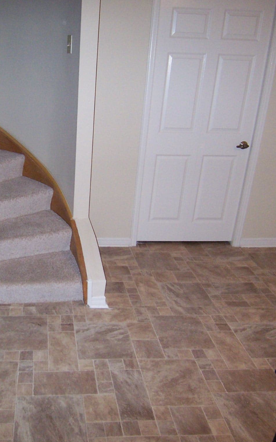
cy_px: 221
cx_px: 55
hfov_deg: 37.0
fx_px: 397
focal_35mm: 33
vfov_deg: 58.1
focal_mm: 3.8
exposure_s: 1/30
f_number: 2.8
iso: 200
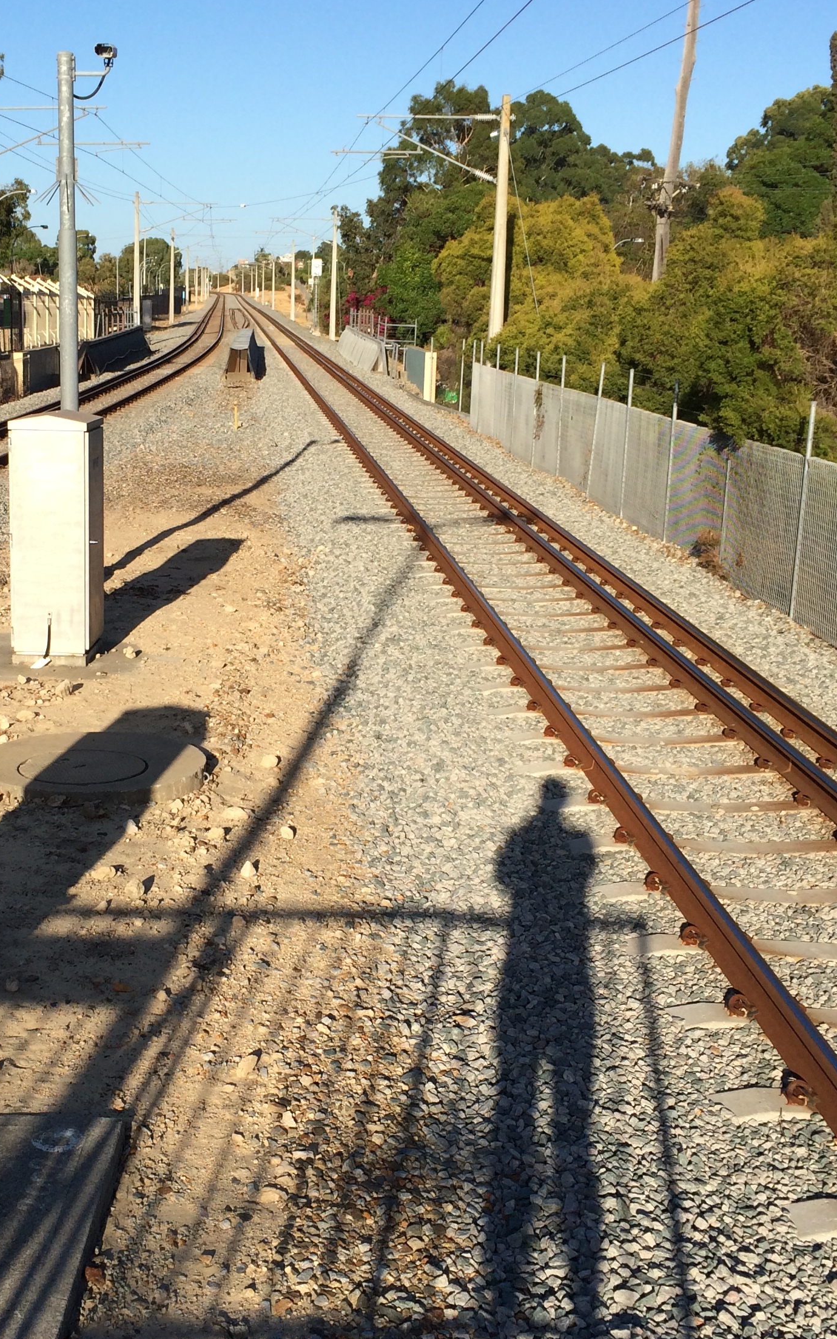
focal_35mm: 47
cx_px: 230
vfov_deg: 42.6
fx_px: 1715
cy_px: 696
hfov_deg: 27.1
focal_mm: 4.12
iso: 32
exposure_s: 1/2160
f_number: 2.2
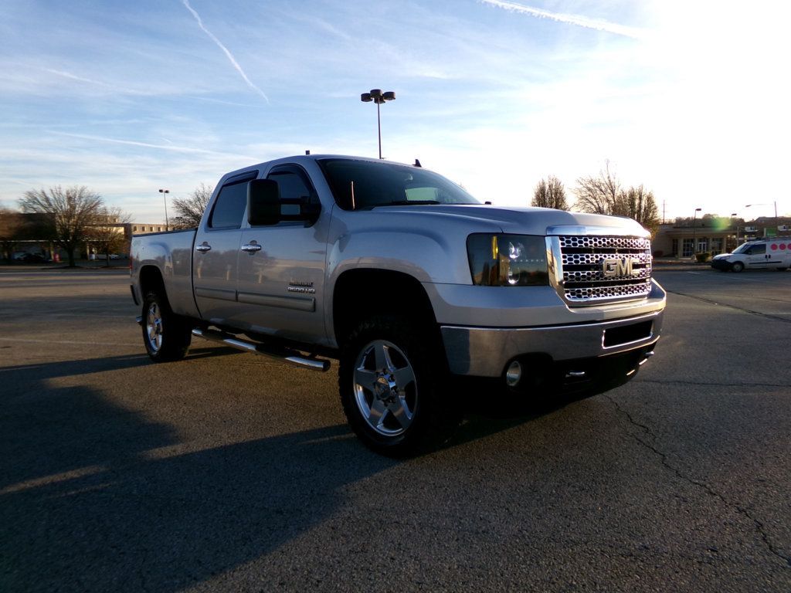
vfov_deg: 56.8
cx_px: 396
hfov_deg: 71.6
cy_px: 296
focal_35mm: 24
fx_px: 548
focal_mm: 4.3
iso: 100
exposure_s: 1/300
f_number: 3.7
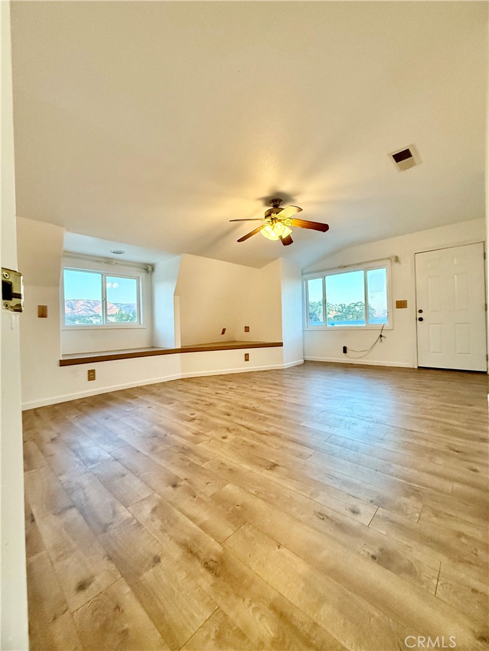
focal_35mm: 14
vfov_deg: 102.1
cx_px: 244
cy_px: 326
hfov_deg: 85.7
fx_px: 264
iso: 500
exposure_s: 1/120
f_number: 2.2
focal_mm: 2.22
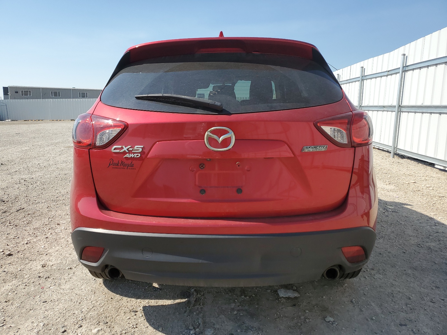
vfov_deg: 53.1
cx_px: 224
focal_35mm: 26
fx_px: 336
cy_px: 168
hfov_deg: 67.3
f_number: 1.5
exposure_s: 1/3333
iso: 50
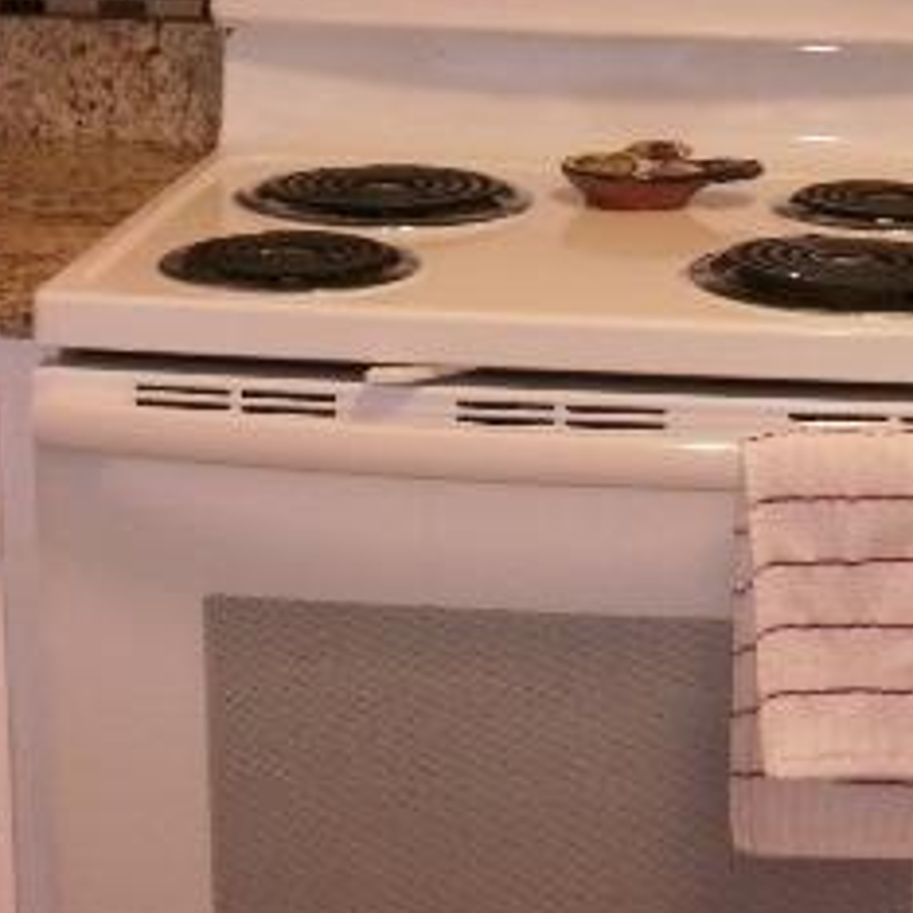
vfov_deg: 19.5
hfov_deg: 19.9
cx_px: 632
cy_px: 62
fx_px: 2596
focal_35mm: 87
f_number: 3.5
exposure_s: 1/30
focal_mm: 6.3
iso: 125
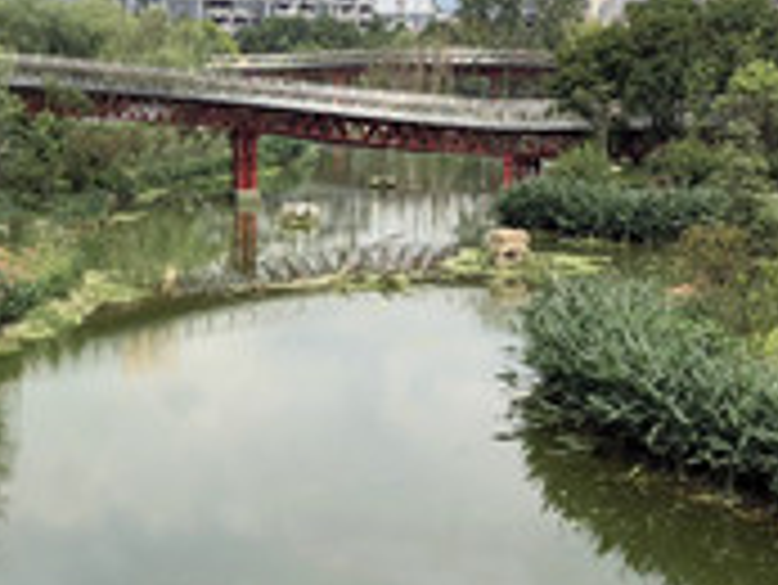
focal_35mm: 81
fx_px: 1822
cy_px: 227
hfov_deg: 23.9
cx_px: 234
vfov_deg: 18.2
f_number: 1.8
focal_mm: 4
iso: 20
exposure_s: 1/1919
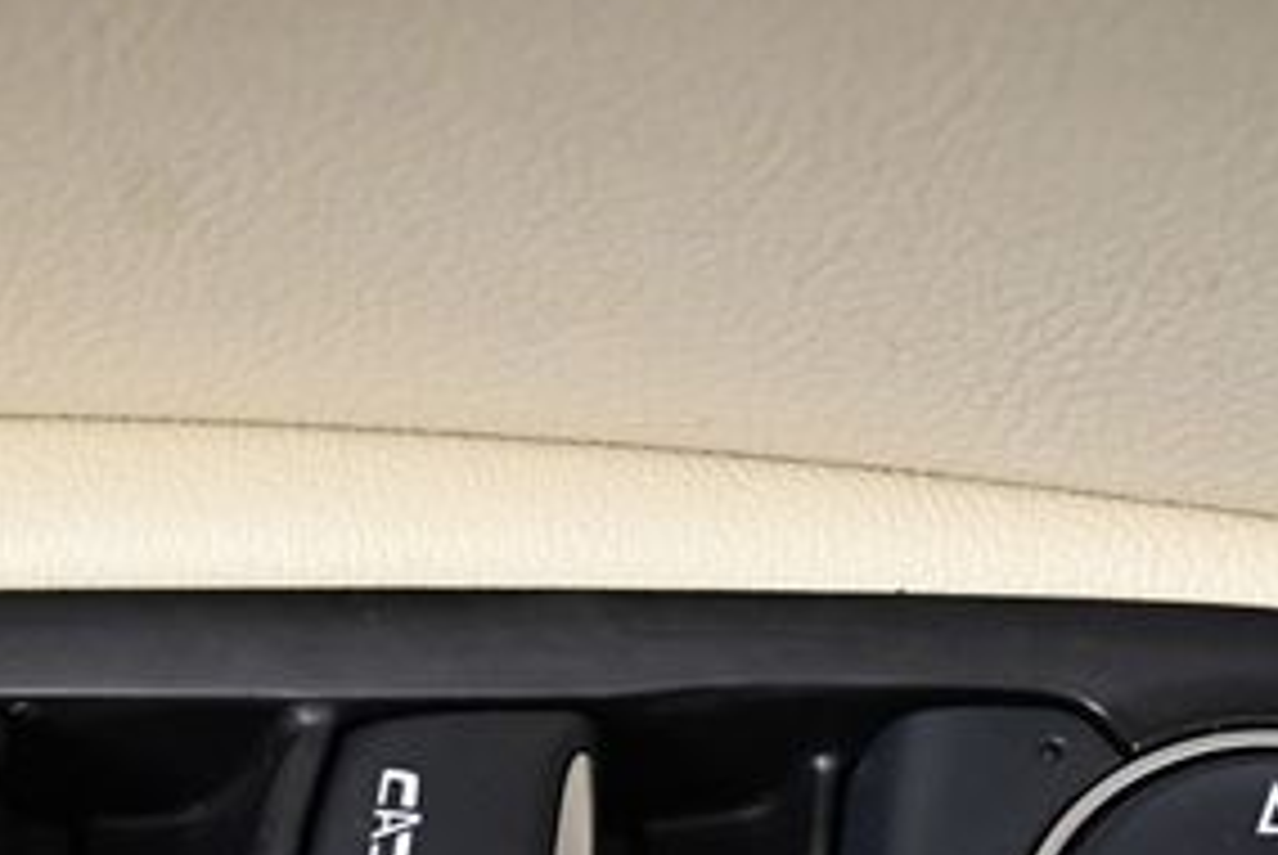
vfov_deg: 15.0
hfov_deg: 22.6
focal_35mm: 90
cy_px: 837
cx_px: 644
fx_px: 3198
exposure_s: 1/100
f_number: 3.5
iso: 3200
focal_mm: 20
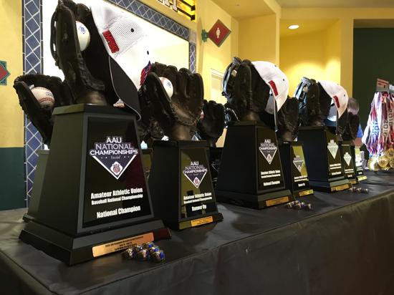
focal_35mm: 29
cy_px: 148
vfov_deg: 48.2
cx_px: 197
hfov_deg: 61.7
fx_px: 330
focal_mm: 4.15
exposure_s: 1/24
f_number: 2.2
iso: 200
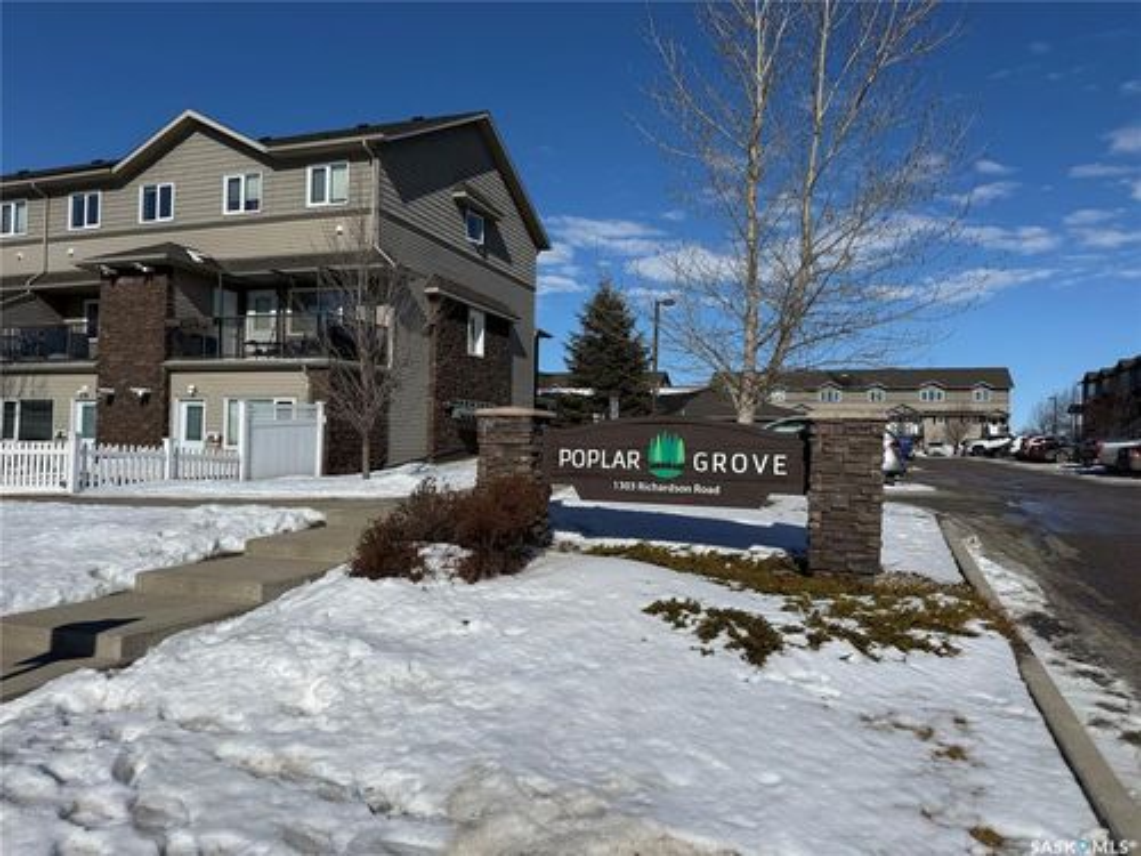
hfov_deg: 71.6
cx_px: 570
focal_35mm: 24
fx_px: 791
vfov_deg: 56.8
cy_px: 428
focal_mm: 6.76
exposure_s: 1/14286
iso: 80
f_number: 1.78
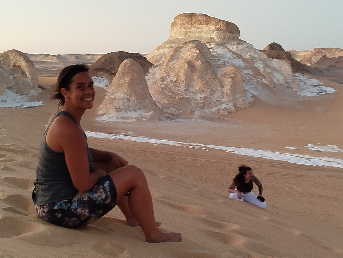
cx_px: 172
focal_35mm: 55
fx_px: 545
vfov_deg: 26.6
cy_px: 129
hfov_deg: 34.9
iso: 500
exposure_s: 1/25
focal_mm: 5.31
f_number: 1.7
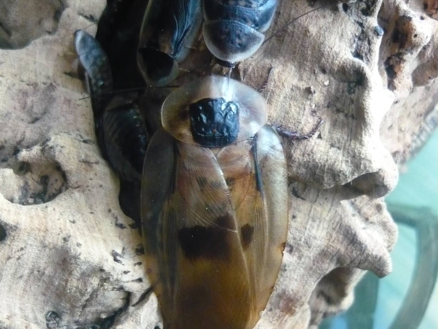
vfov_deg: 32.2
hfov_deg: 42.1
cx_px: 215
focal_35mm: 45
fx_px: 569
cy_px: 164
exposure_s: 1/25
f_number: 2.8
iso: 800
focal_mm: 5.5
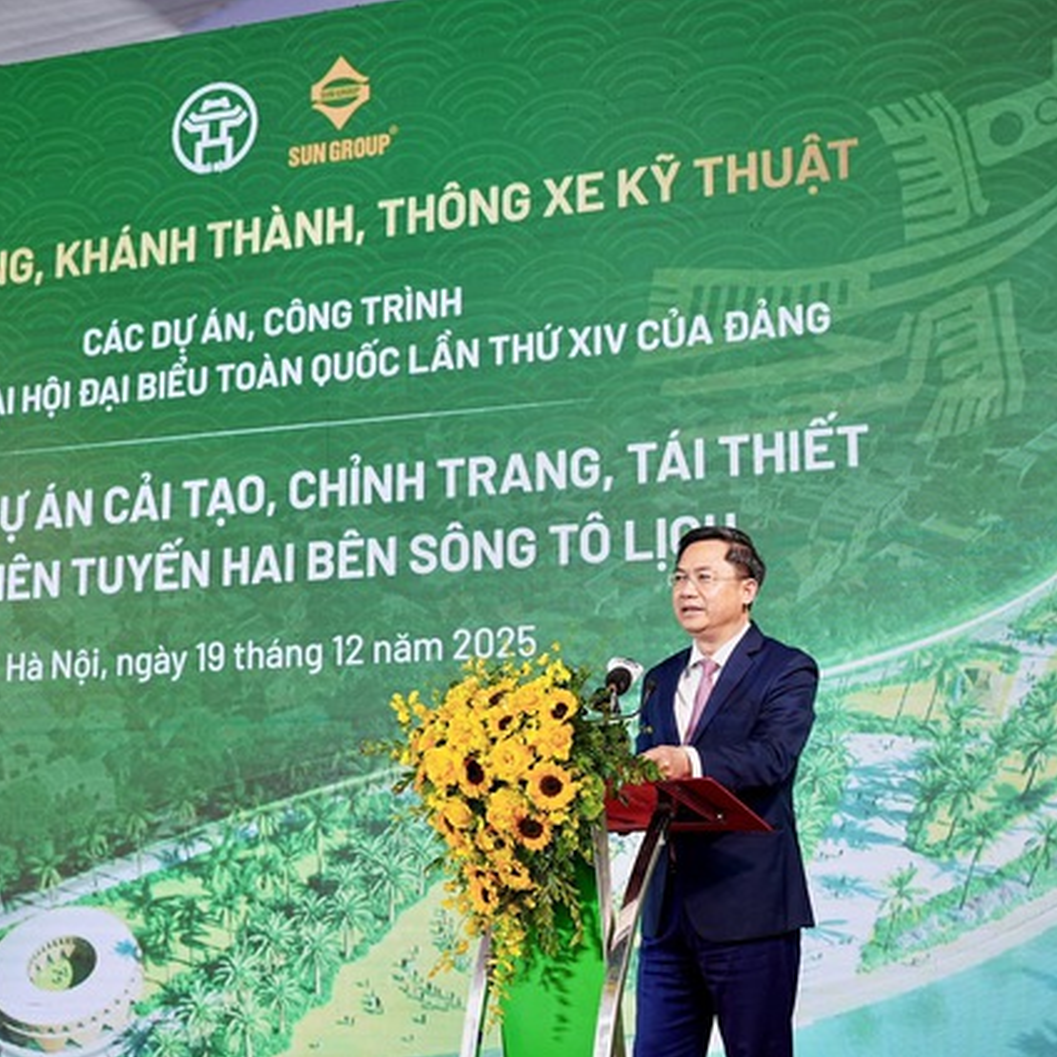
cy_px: 530
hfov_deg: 28.5
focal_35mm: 60
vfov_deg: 28.5
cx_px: 464
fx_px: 2078
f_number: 3.5
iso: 200
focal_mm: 46.9
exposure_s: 1/125
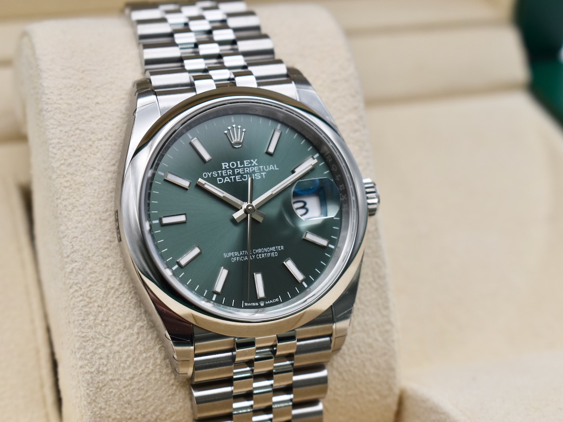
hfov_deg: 24.7
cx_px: 251
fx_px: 1285
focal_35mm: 79
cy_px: 212
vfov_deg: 18.7
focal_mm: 48
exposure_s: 1/125
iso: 400
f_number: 6.3
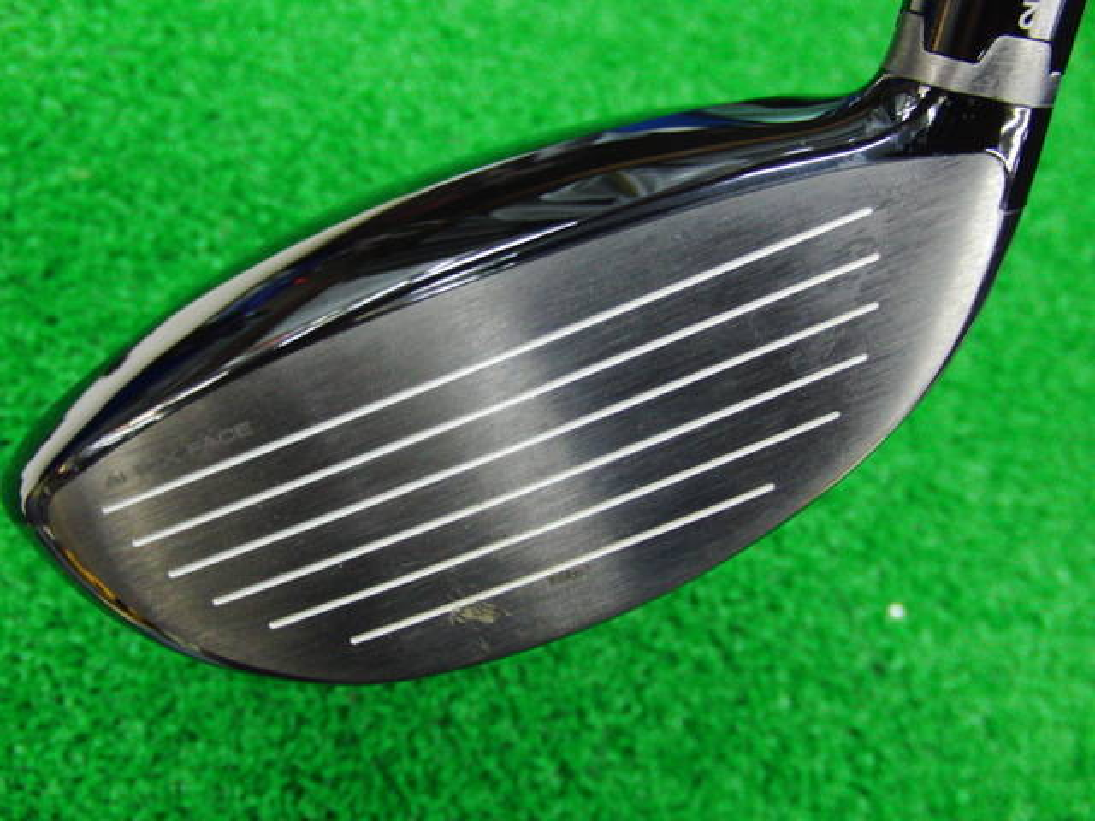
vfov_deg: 38.7
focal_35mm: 37
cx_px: 548
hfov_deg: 50.1
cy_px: 410
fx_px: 1170
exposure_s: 1/20
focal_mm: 6.42
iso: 400
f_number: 3.6
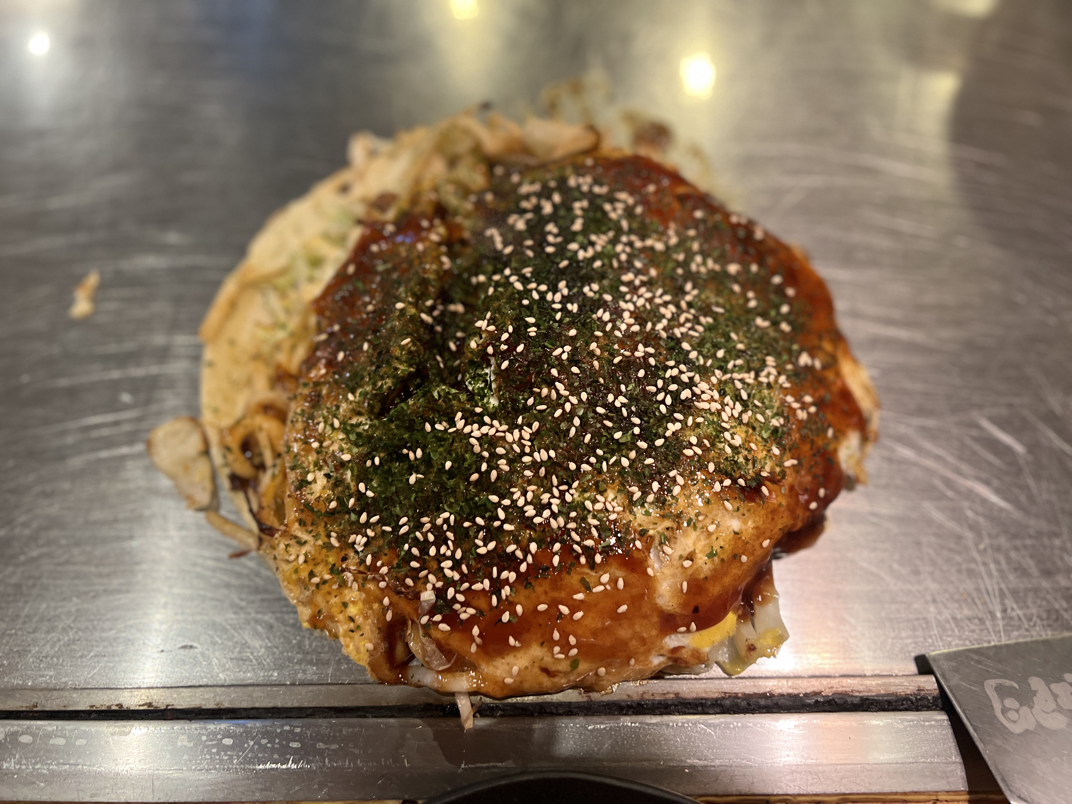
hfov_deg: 67.3
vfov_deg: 53.1
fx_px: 805
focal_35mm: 26
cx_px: 536
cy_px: 402
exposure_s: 1/40
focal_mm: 5.7
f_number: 1.5
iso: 400
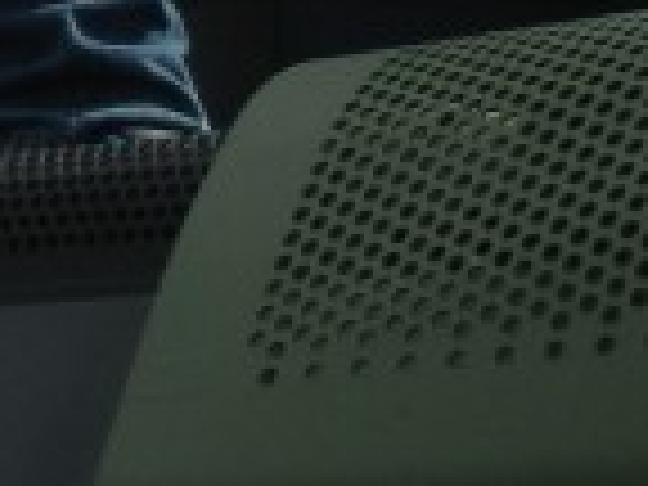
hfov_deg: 8.1
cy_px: -342
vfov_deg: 6.0
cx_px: -230
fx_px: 4530
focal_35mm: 242
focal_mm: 6.2
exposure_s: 1/420
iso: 160
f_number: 7.2
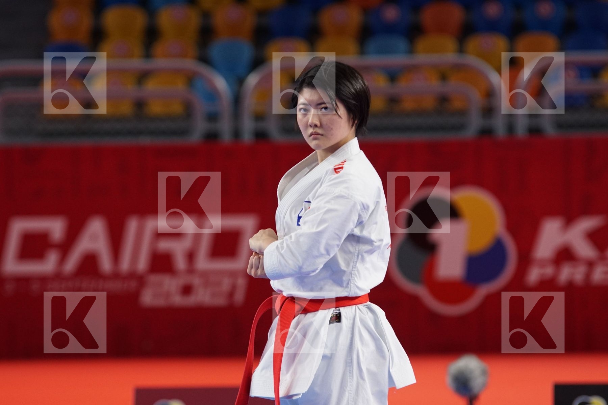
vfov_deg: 5.1
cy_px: 202
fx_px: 4560
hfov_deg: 7.6
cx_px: 304
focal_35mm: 270
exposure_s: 1/400
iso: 800
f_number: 3.2
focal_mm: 180
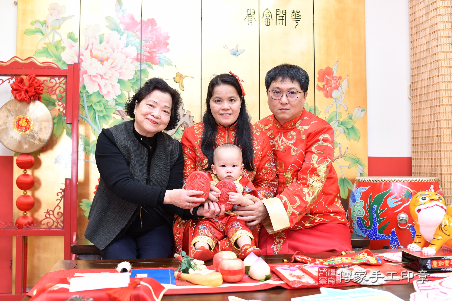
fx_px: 439
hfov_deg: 54.4
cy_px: 150
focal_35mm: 35
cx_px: 226
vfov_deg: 37.9
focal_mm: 35
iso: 1000
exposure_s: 1/200
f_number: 4.5
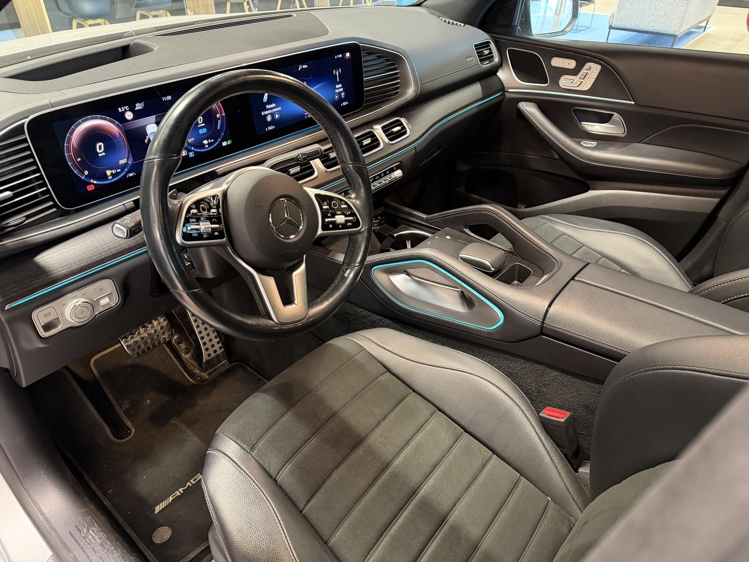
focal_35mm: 24
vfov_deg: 56.8
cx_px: 374
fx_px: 519
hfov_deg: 71.6
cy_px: 281
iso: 800
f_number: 1.78
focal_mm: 6.76
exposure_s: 1/33
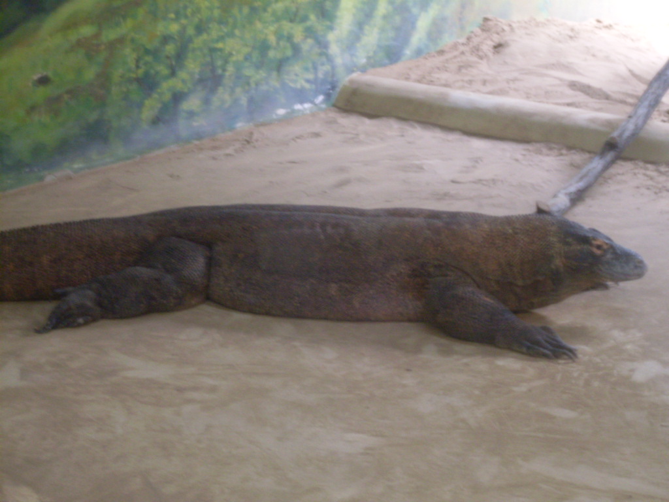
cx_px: 334
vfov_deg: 14.4
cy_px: 251
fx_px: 1991
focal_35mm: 103
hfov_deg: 19.1
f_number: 4.8
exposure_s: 1/6
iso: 200
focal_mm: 17.1
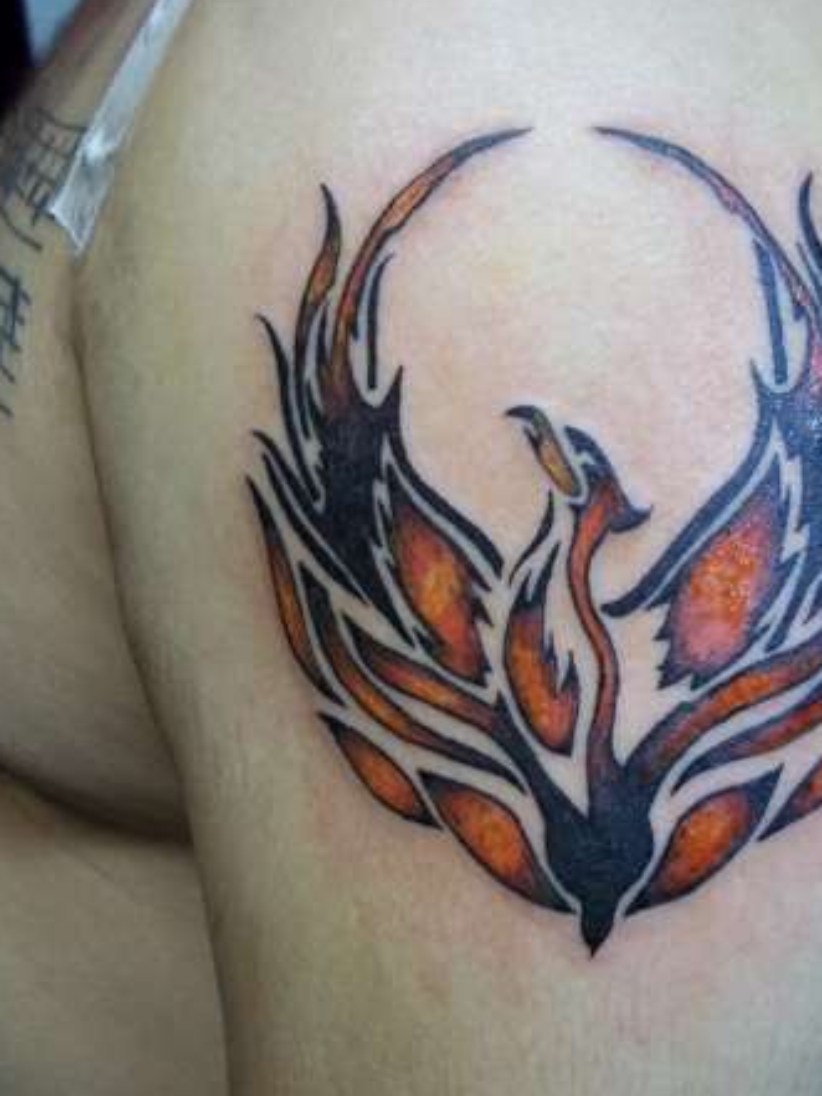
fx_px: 1551
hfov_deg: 29.4
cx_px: 561
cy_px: 547
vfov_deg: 38.9
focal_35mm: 49
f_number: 3.1
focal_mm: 6.5
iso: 160
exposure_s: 1/15
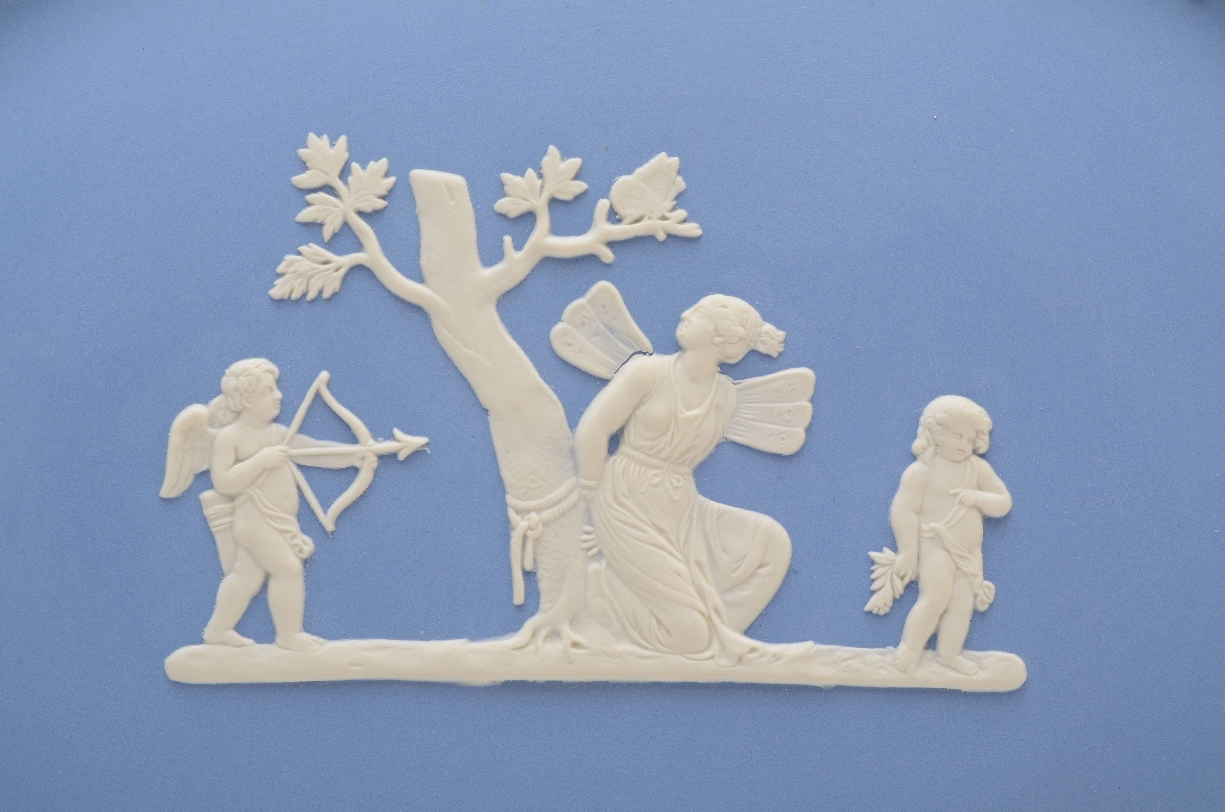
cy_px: 406
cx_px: 612
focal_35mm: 82
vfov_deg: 16.5
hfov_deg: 24.7
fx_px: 2801
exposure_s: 1/160
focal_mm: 55
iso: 100
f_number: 20
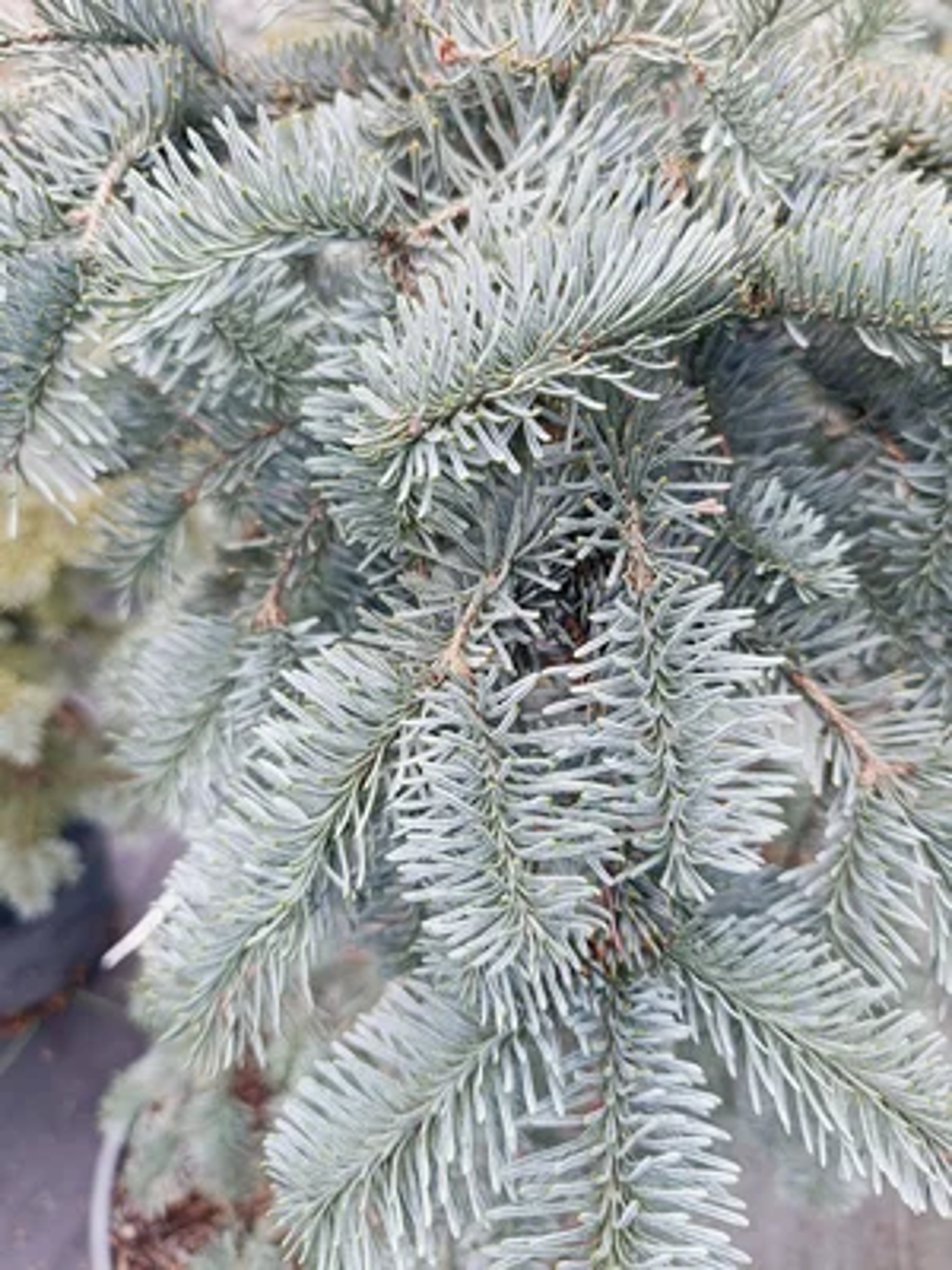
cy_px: 635
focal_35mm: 23
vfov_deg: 73.9
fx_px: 843
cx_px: 476
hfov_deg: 58.9
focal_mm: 6.11
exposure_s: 1/100
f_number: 1.65
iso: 730
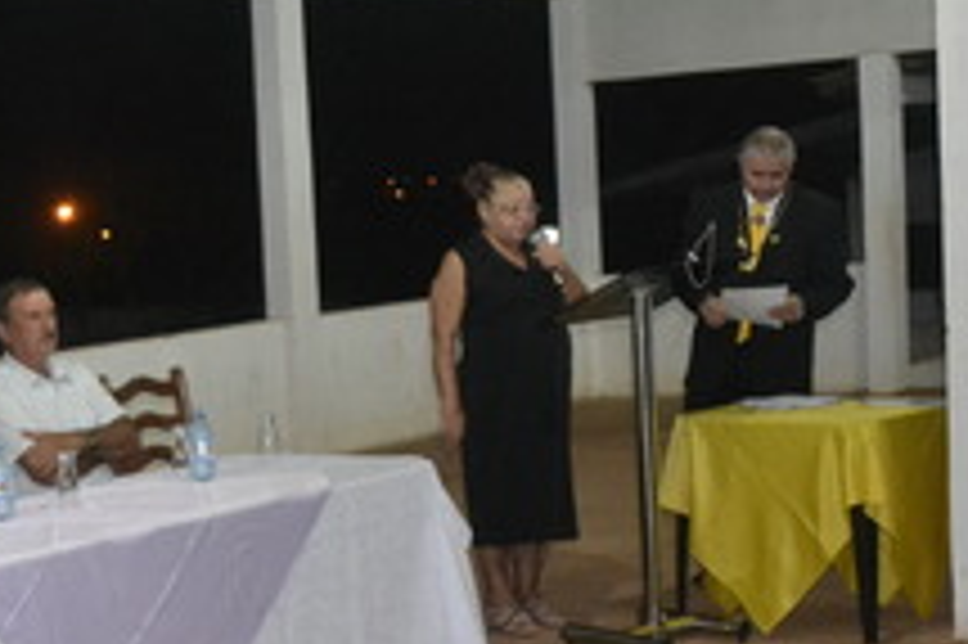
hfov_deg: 23.0
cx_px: -106
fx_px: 2230
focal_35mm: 83
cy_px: 396
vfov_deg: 16.4
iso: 3200
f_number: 3.8
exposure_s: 1/60
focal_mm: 24
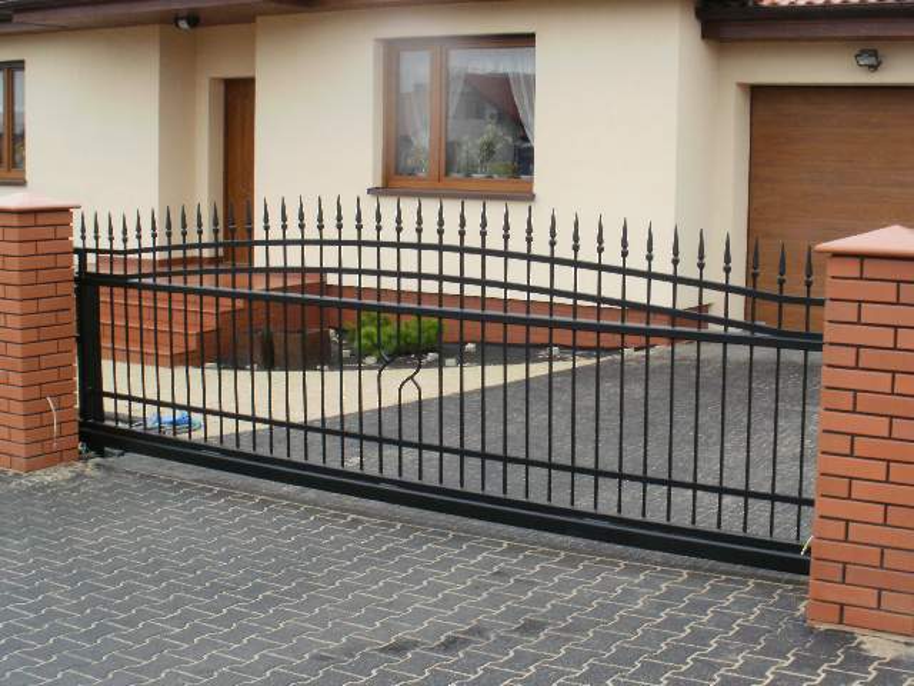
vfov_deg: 28.0
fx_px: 1373
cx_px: 457
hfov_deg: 36.8
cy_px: 343
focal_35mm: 52
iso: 100
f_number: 7
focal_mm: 9.1
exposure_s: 1/80
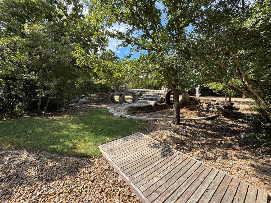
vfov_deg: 85.7
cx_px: 136
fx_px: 110
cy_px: 102
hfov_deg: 102.1
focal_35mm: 14
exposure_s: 1/501
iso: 40
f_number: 2.2
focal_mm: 2.22
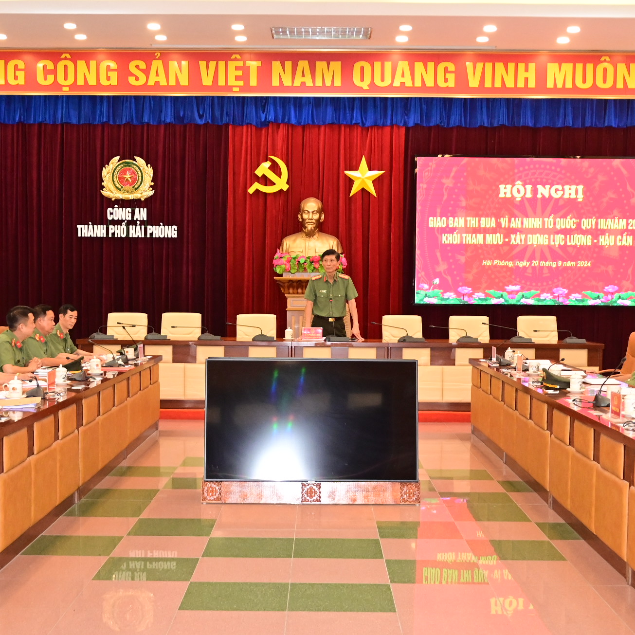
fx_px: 1038
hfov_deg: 34.0
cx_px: 315
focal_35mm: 50
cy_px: 317
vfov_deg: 34.0
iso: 3200
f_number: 4
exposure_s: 1/200
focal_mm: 26
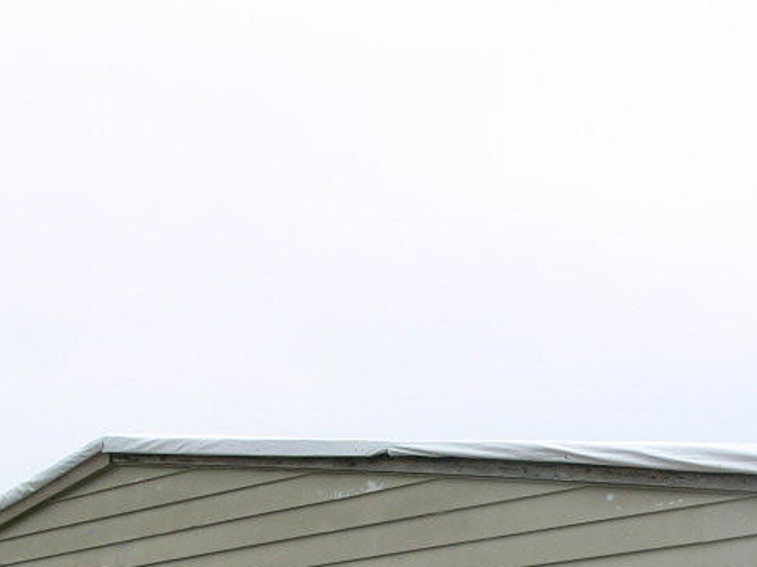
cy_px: 702
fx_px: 2033
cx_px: 313
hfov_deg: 21.1
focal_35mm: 93
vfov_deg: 15.3
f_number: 5
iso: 80
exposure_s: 1/125
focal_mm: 7.4
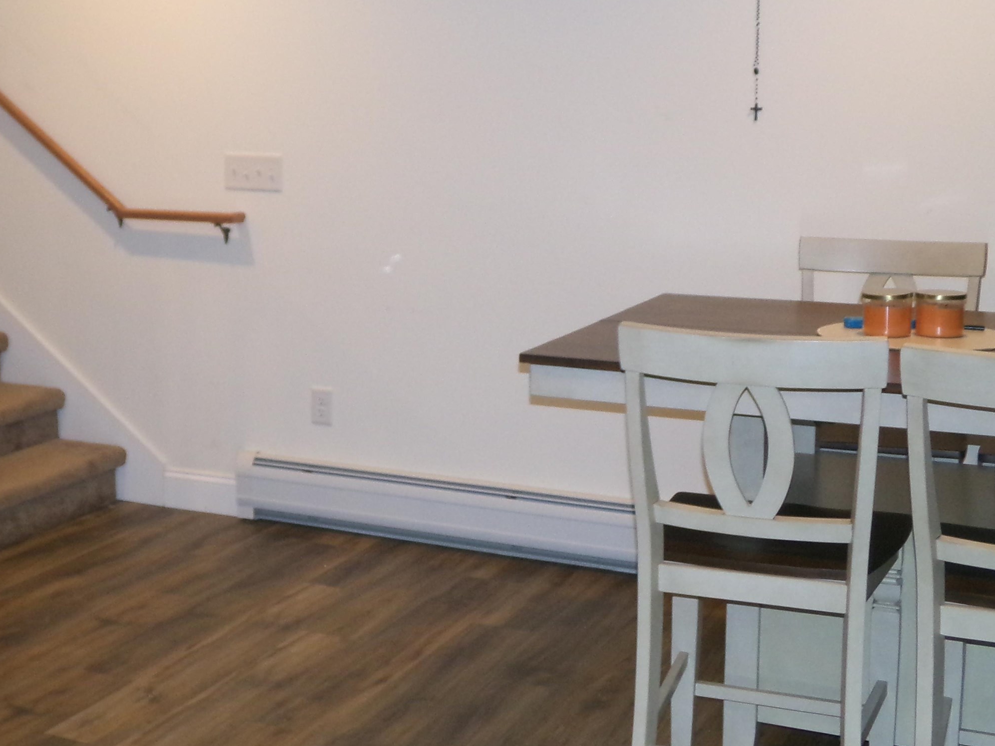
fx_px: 1639
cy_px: 253
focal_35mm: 57
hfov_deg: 33.0
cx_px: 236
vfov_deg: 25.5
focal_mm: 6.6
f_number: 4
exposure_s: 1/34
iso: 444
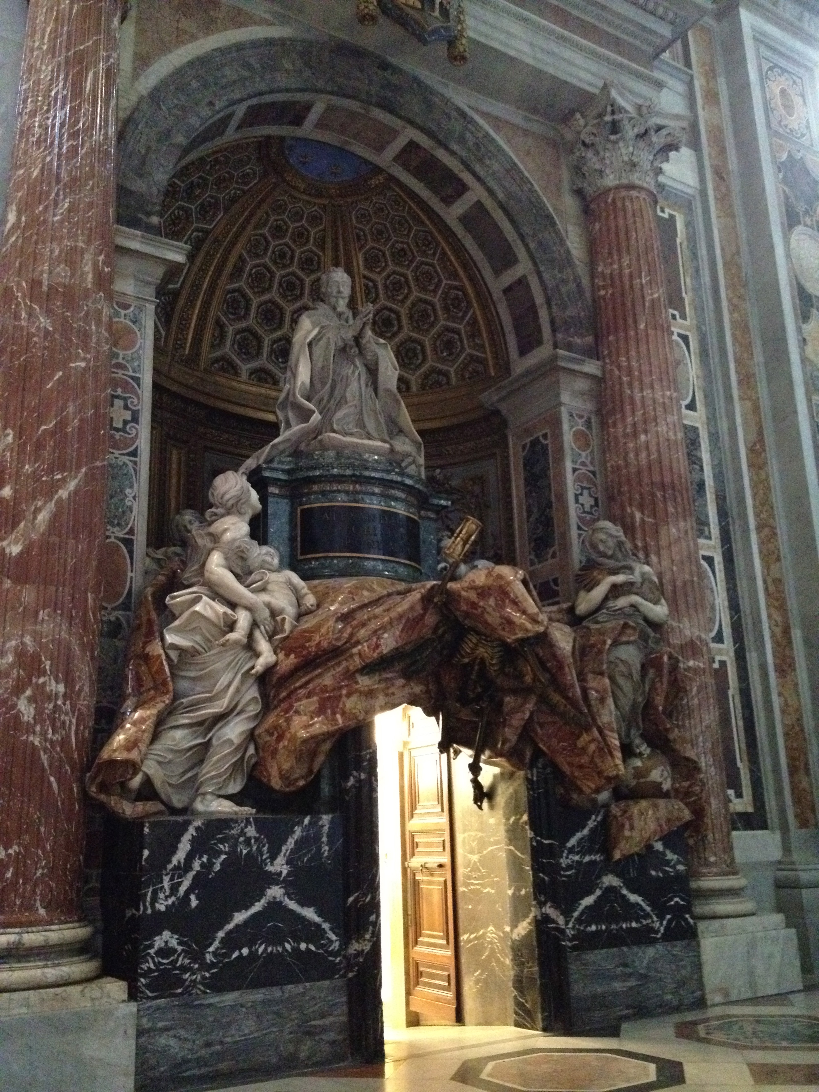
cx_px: 410
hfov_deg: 40.7
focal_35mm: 35
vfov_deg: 52.6
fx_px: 1104
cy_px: 546
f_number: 2.4
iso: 800
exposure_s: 1/15
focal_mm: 4.28
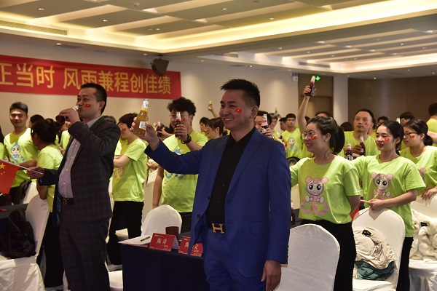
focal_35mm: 50
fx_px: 607
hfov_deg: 39.6
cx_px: 218
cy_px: 146
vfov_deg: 27.0
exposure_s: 1/80
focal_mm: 50
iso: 1600
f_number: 4.5
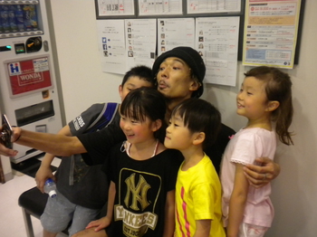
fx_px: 320
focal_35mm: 35
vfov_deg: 40.7
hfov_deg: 52.7
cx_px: 158
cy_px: 118
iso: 400
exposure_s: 1/41.8
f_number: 3.1
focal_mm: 6.3
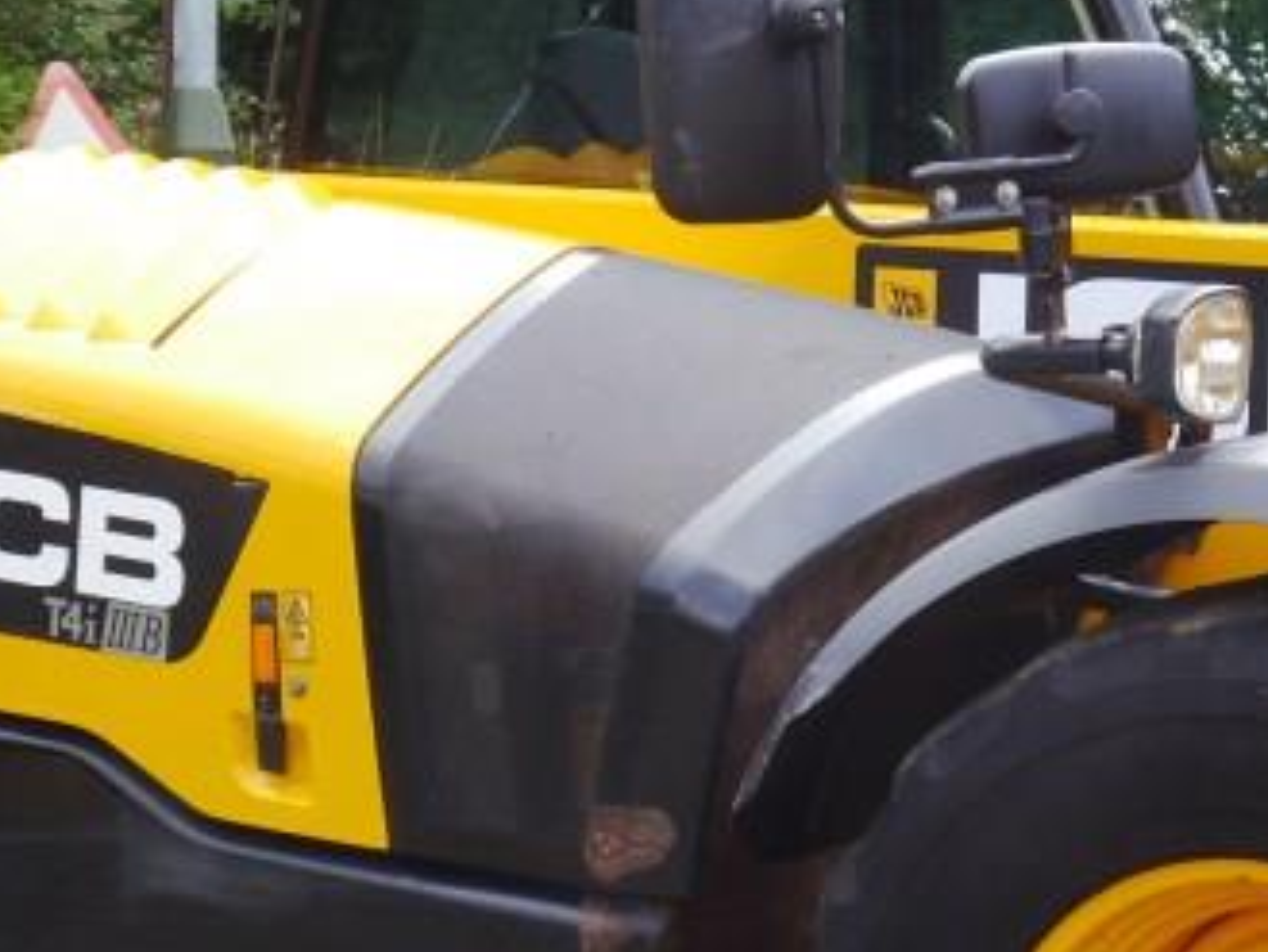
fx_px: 4104
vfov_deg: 13.2
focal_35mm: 112
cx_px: 948
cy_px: 709
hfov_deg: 17.5
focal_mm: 18
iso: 160
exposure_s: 1/160
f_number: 5
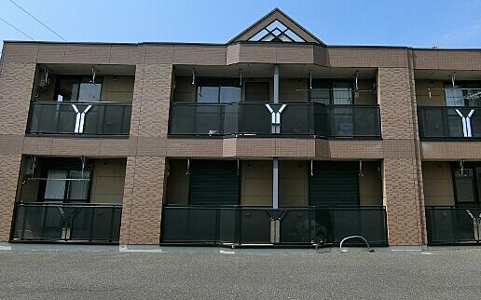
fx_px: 328
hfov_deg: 72.2
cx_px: 276
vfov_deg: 49.1
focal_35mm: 25
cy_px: 131
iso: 80
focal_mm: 4.06
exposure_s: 1/320
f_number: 6.9
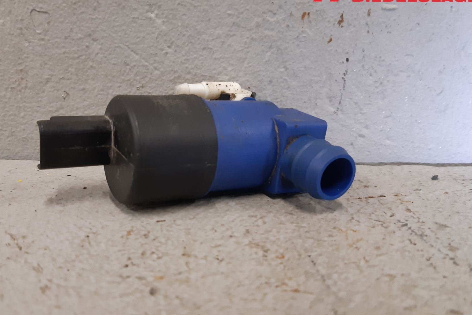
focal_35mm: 34
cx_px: 194
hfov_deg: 55.5
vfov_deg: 38.8
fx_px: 446
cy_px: 175
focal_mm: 3.93
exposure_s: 1/50
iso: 160
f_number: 1.7
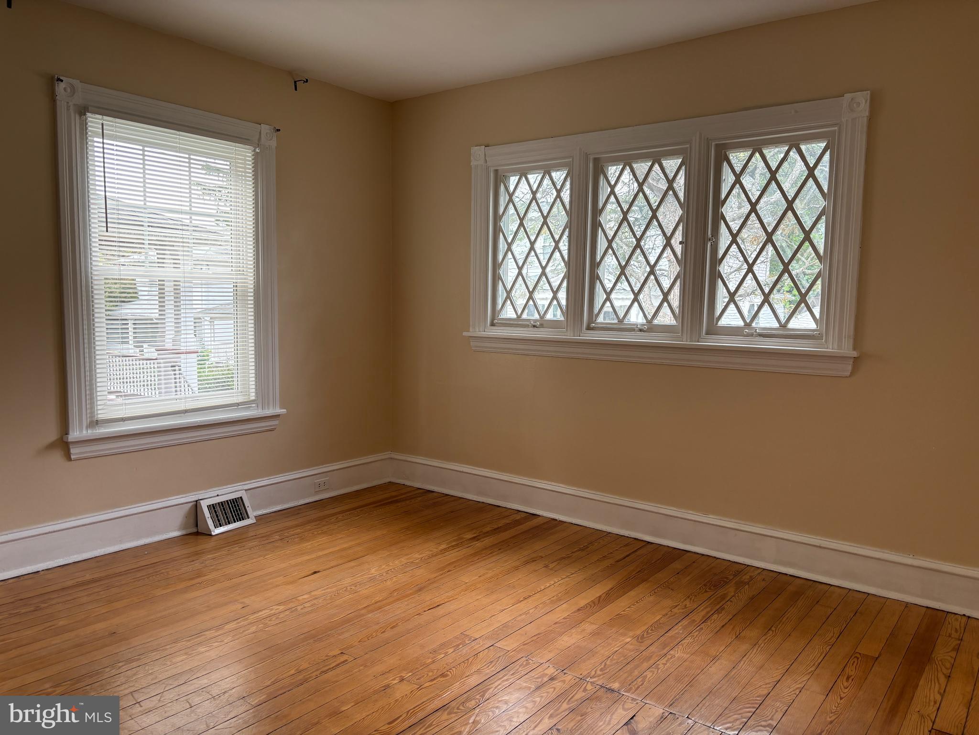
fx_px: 735
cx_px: 490
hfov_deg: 67.3
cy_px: 368
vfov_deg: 53.1
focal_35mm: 26
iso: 64
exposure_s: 1/121
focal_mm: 5.96
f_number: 1.6
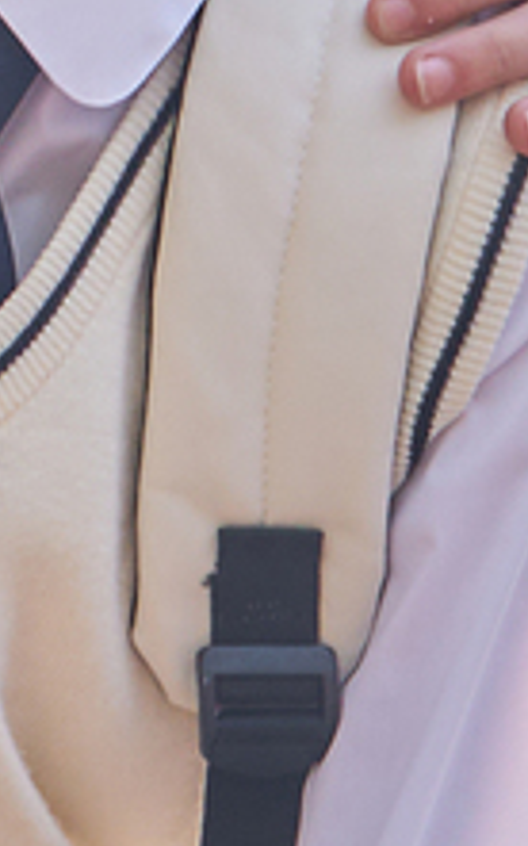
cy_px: -1269
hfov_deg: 3.3
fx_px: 8801
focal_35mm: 382
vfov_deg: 5.3
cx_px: -1546
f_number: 4.5
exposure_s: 1/320
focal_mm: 36
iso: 250
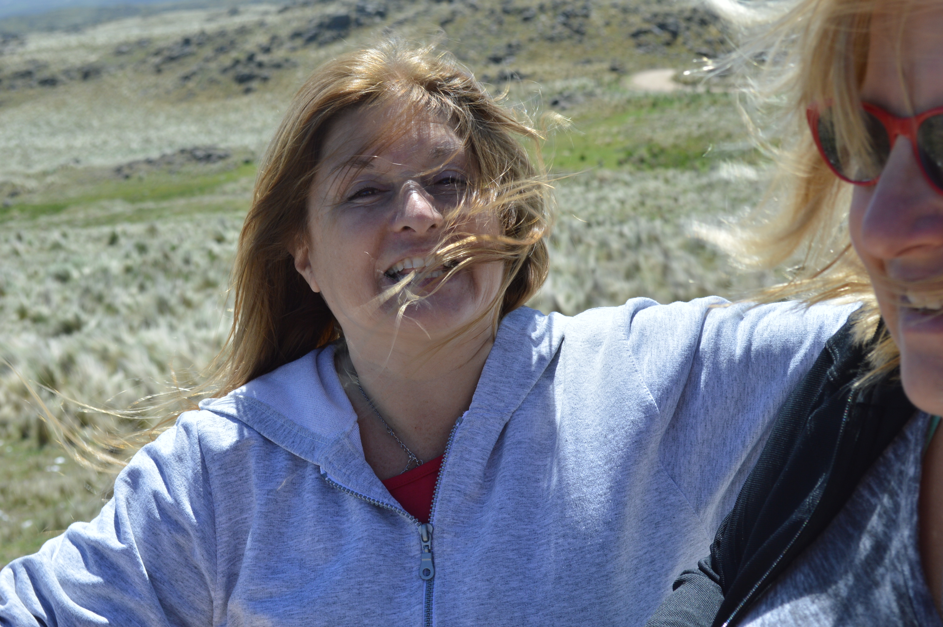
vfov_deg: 20.6
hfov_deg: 30.5
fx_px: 1727
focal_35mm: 66
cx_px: 472
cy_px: 314
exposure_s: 1/250
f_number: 8
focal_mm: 44
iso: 100
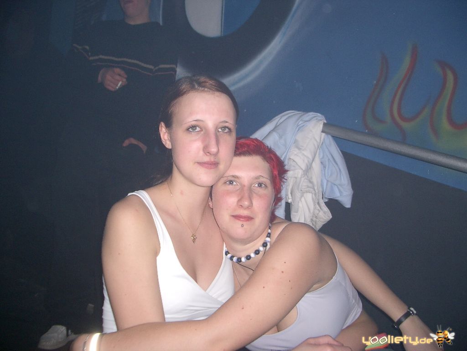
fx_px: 472
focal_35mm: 35
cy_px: 176
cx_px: 234
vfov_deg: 40.7
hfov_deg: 52.6
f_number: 2.6
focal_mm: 5.8
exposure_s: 1/40
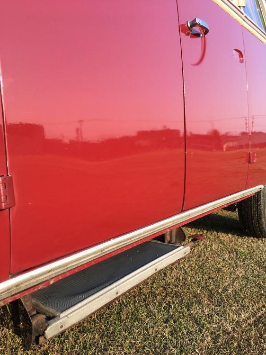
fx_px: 297
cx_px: 133
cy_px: 178
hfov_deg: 48.2
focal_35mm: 29
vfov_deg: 61.7
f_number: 2.2
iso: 25
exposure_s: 1/343
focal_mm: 4.15
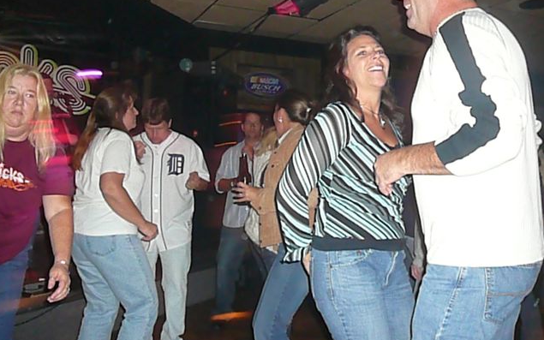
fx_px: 563
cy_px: 137
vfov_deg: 33.5
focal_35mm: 38
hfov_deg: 51.5
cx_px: 270
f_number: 2.8
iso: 800
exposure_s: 1/30
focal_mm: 5.2
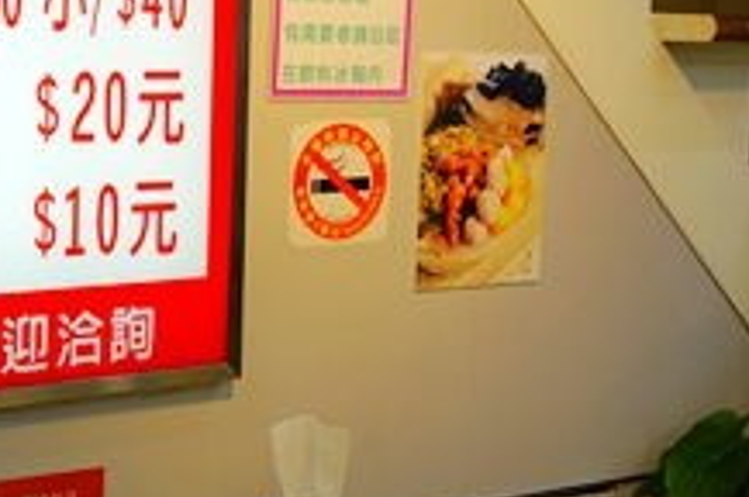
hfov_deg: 27.3
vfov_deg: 18.5
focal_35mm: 72
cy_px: 43
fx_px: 1496
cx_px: 107
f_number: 3.5
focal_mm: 8.8
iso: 125
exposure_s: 1/80
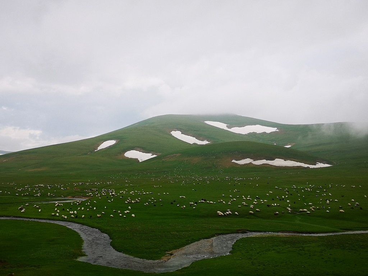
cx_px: 184
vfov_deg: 40.7
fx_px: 372
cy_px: 138
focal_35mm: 35
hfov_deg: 52.6
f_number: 1.8
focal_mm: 3.95
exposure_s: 1/703
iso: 50
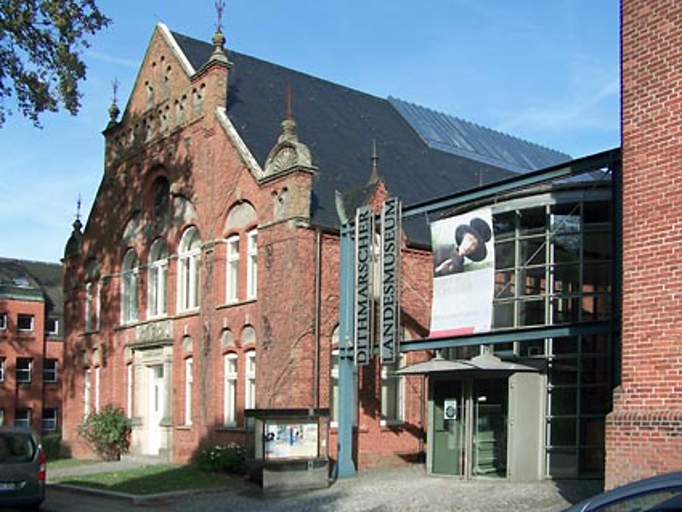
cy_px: 256
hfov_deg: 49.0
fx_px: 749
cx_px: 341
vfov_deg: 37.7
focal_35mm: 38
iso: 64
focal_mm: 6.3
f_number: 4
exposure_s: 1/320
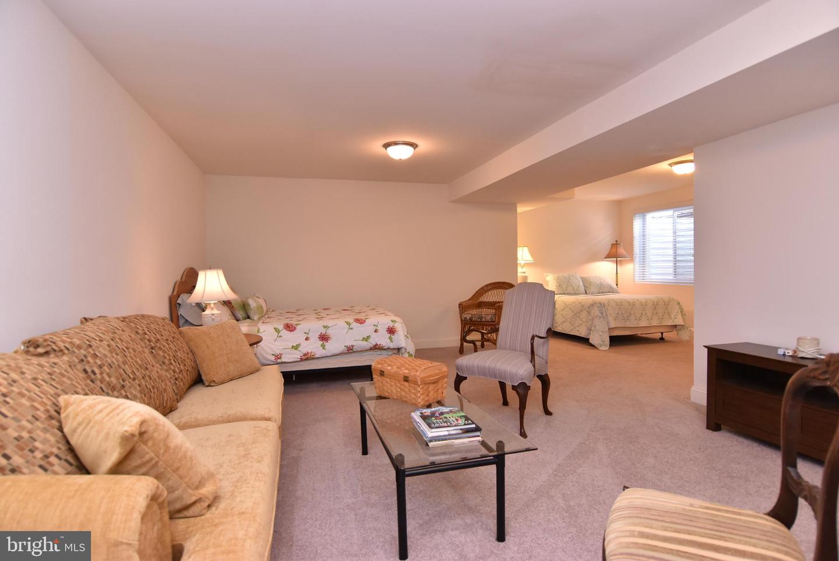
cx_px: 420
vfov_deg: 67.5
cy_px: 280
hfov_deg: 90.0
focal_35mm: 18
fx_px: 420
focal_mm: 12
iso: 800
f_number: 5
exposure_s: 1/50
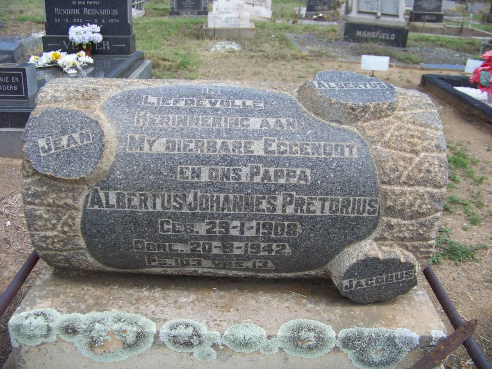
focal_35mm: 36
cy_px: 184
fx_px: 512
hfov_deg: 51.4
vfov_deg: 39.7
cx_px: 246
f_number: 2.8
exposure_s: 1/500
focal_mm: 5.85
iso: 64
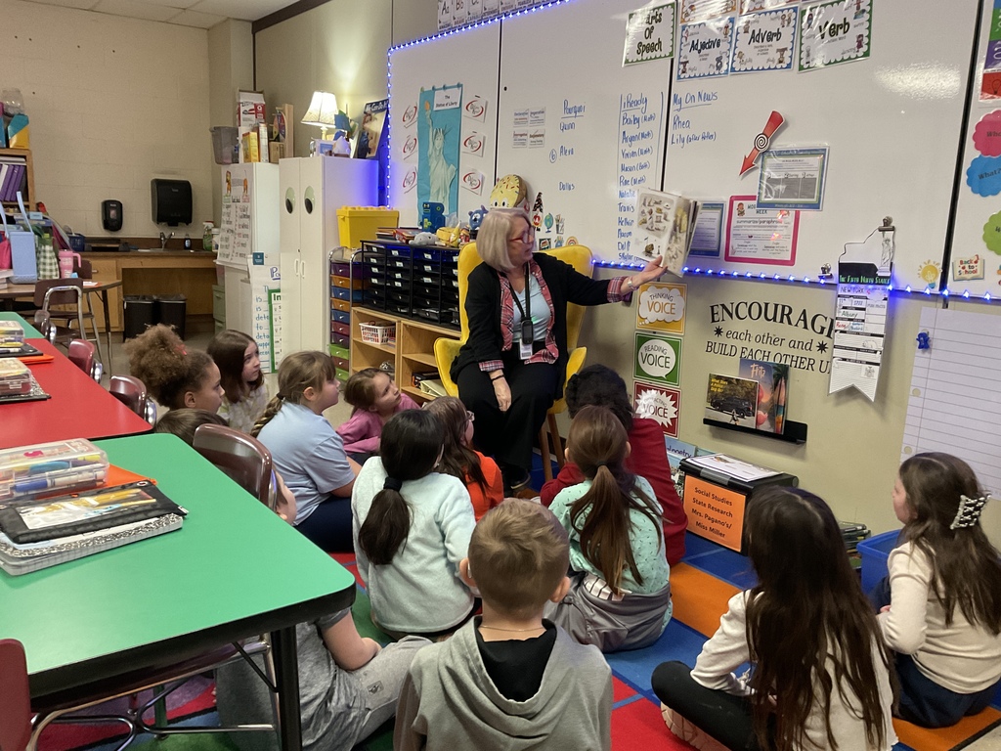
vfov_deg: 48.2
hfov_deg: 61.7
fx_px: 839
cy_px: 376
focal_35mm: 29
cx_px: 500
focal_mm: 3
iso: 200
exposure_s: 1/40
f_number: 1.8
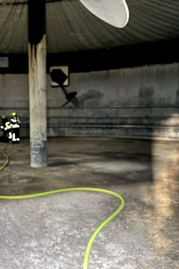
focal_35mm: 39
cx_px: 28
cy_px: 137
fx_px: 291
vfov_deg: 49.6
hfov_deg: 32.9
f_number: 1.78
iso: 1600
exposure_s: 1/2
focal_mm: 6.76
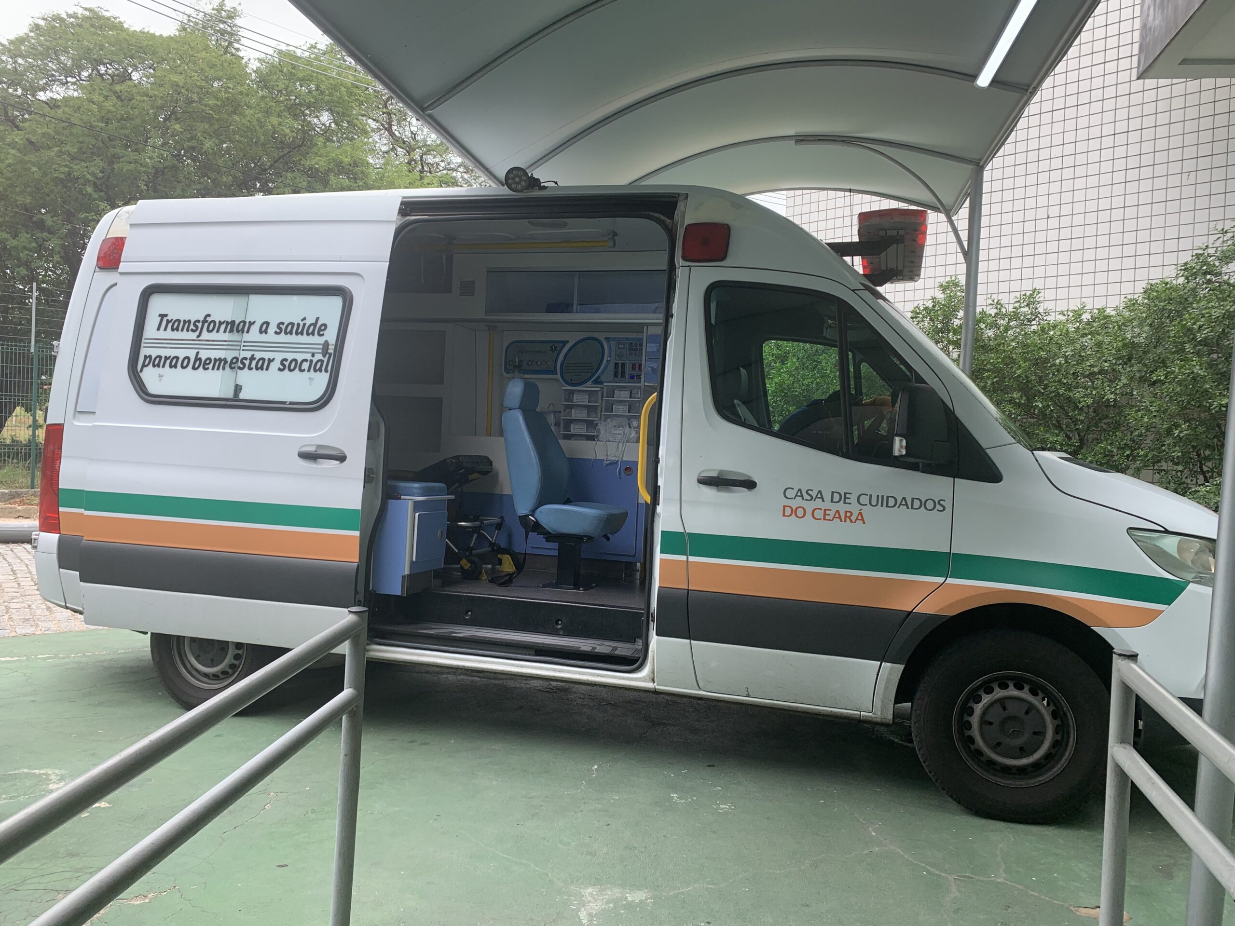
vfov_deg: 53.1
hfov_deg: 67.3
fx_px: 928
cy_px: 463
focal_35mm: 26
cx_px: 618
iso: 25
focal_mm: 4.25
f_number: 1.8
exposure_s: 1/478
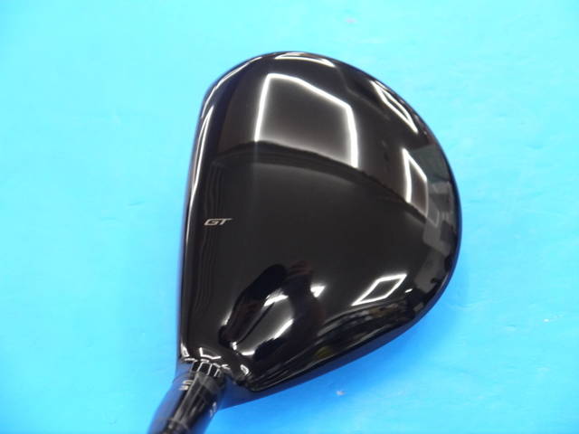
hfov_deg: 23.3
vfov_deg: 17.6
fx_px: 1405
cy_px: 217
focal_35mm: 84
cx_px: 290
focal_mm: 42
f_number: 5.6
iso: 800
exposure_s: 1/50
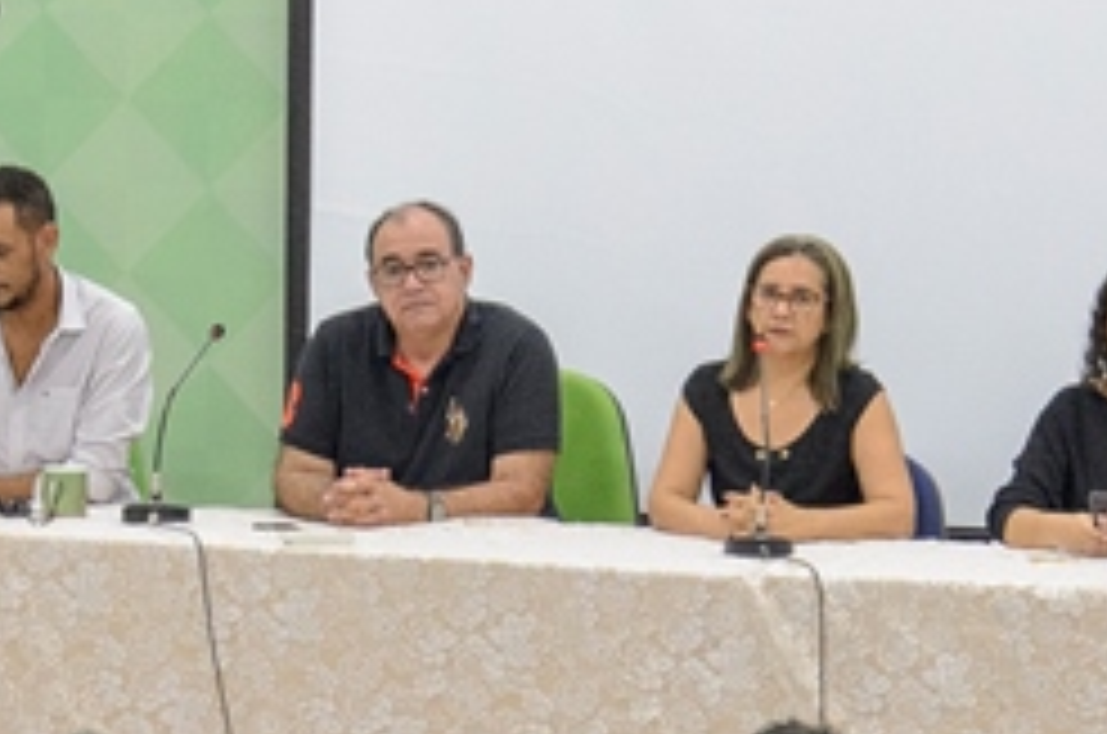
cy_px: 599
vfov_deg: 4.4
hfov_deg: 6.6
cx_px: 832
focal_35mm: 312
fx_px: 9575
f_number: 5
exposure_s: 1/30
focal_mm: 50
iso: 1800
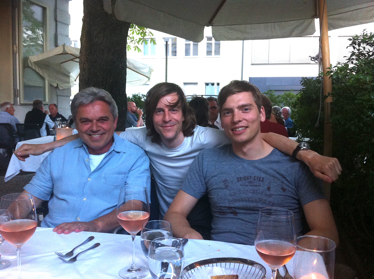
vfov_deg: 40.6
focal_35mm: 35
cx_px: 187
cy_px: 140
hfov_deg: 52.7
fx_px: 378
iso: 200
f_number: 2.8
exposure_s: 1/15
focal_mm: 3.85
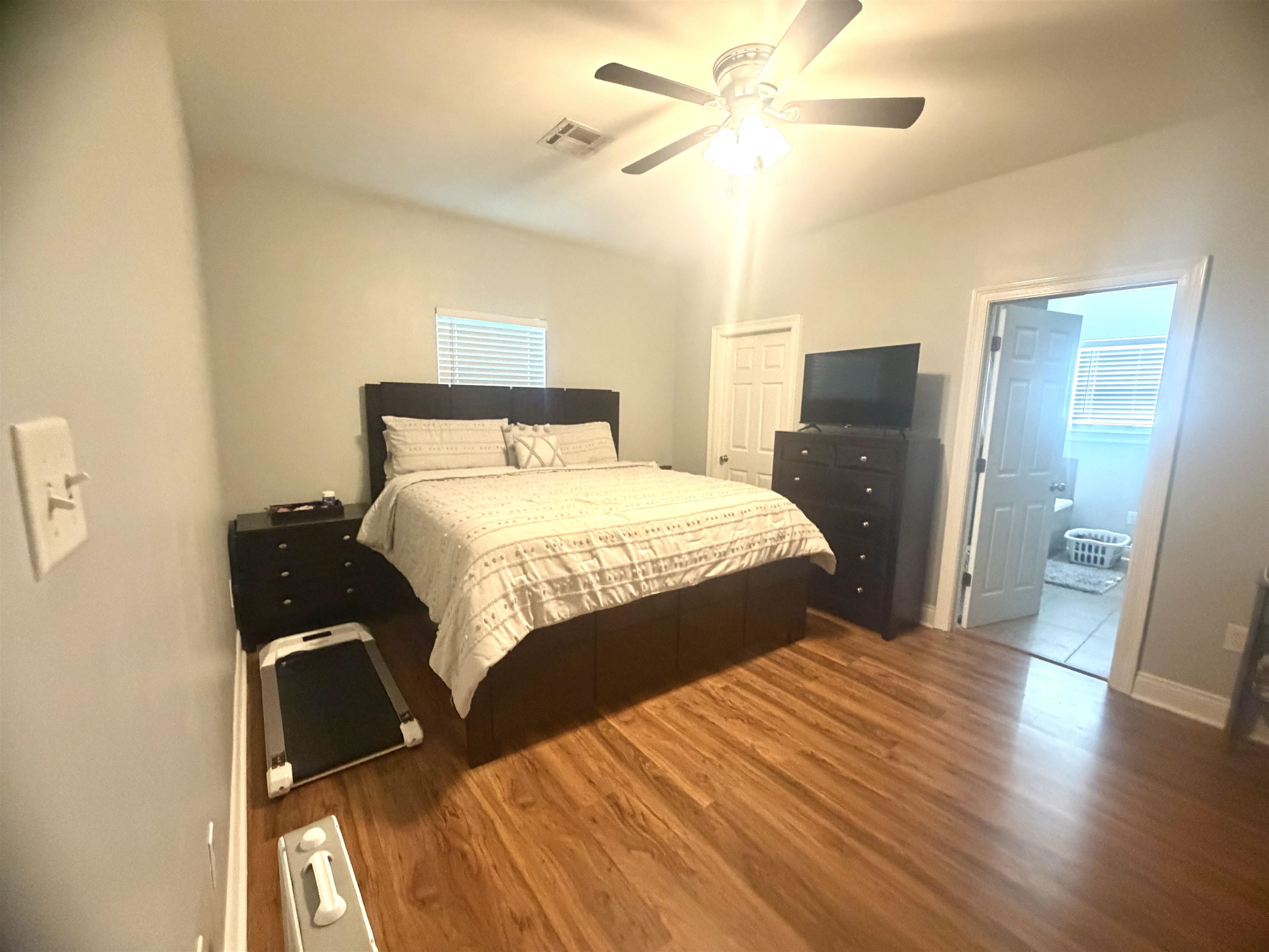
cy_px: 476
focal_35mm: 14
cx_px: 634
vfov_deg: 85.7
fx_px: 513
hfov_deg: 102.1
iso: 1000
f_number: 2.2
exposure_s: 1/60
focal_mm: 2.22
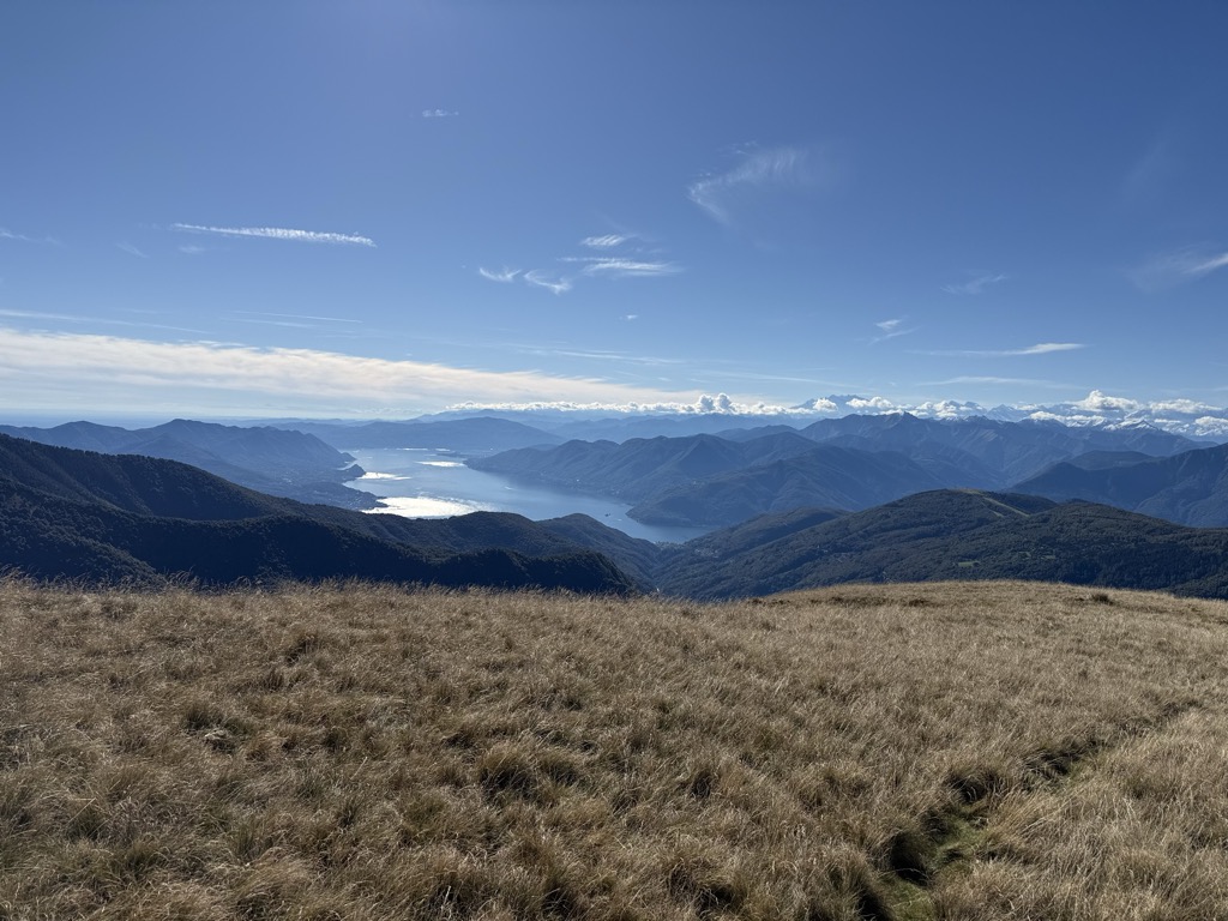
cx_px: 614
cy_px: 460
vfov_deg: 56.8
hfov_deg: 71.6
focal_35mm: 24
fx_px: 851
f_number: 1.78
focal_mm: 6.76
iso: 80
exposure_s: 1/10309
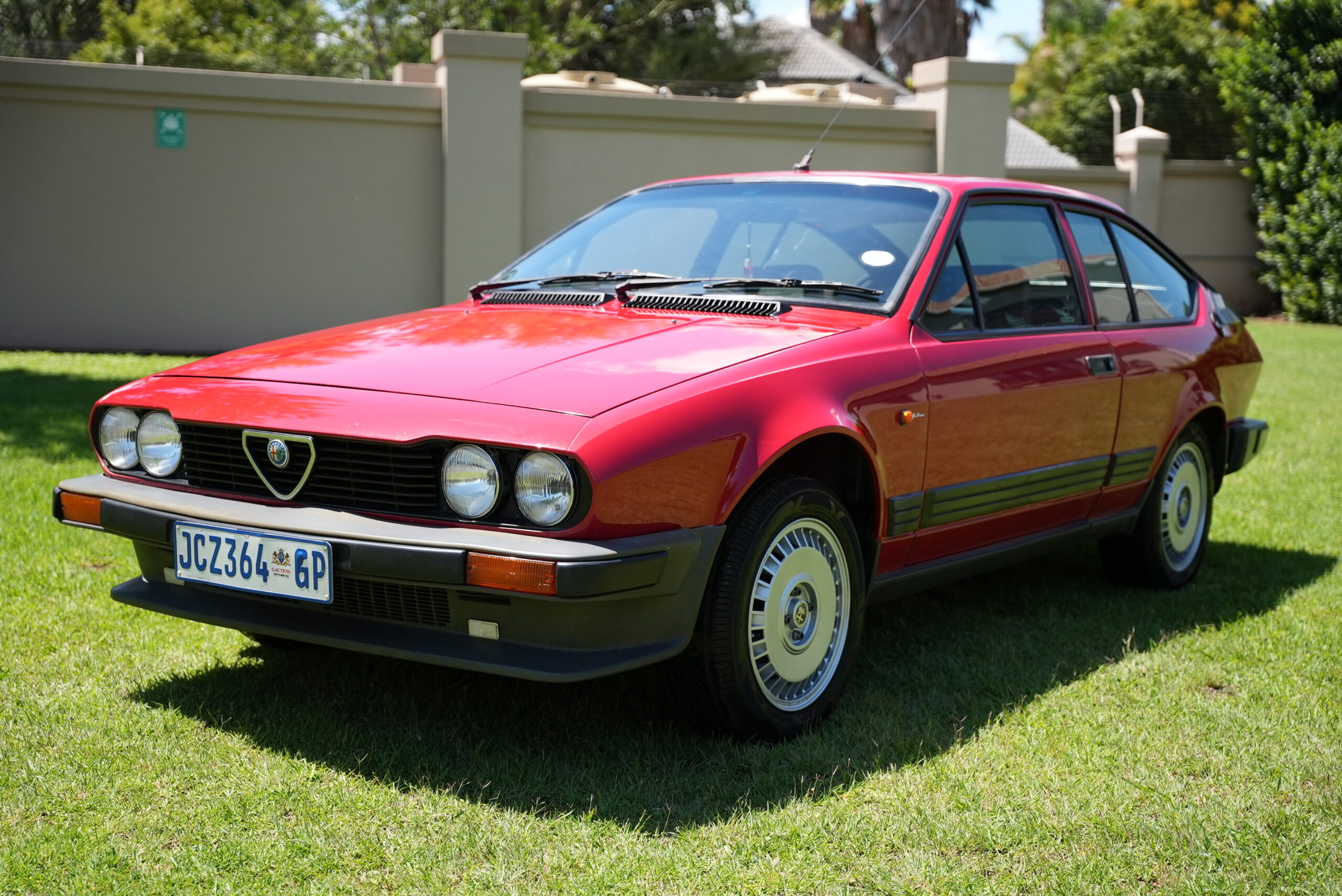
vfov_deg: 28.2
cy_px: 448
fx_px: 1783
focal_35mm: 48
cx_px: 671
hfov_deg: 41.2
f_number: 2.8
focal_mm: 47.8
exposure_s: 1/3200
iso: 400
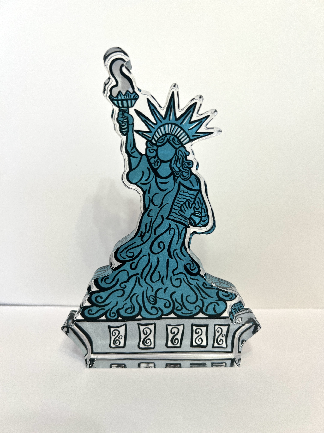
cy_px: 216
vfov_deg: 67.3
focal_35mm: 26
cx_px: 162
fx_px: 324
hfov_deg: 53.1
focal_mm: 5.7
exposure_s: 1/60
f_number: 1.5
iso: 64
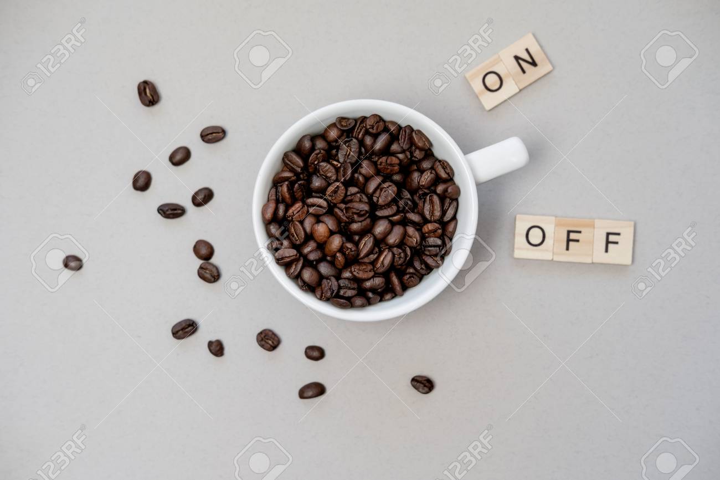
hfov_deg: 37.5
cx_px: 360
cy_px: 240
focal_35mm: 53
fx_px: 1060
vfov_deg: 25.5
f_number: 4.5
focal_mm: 35
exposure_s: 1/100
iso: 200
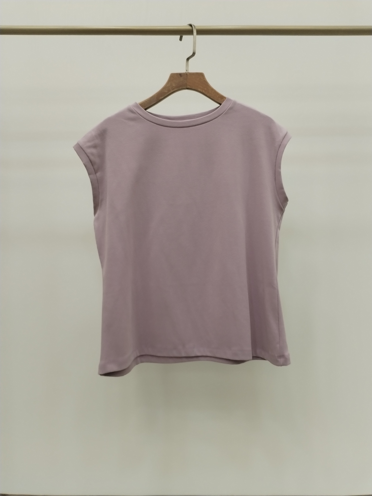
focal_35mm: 29
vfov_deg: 61.7
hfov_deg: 48.2
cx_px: 186
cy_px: 248
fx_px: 416
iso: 225
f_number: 1.8
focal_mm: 4.75
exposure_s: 1/120
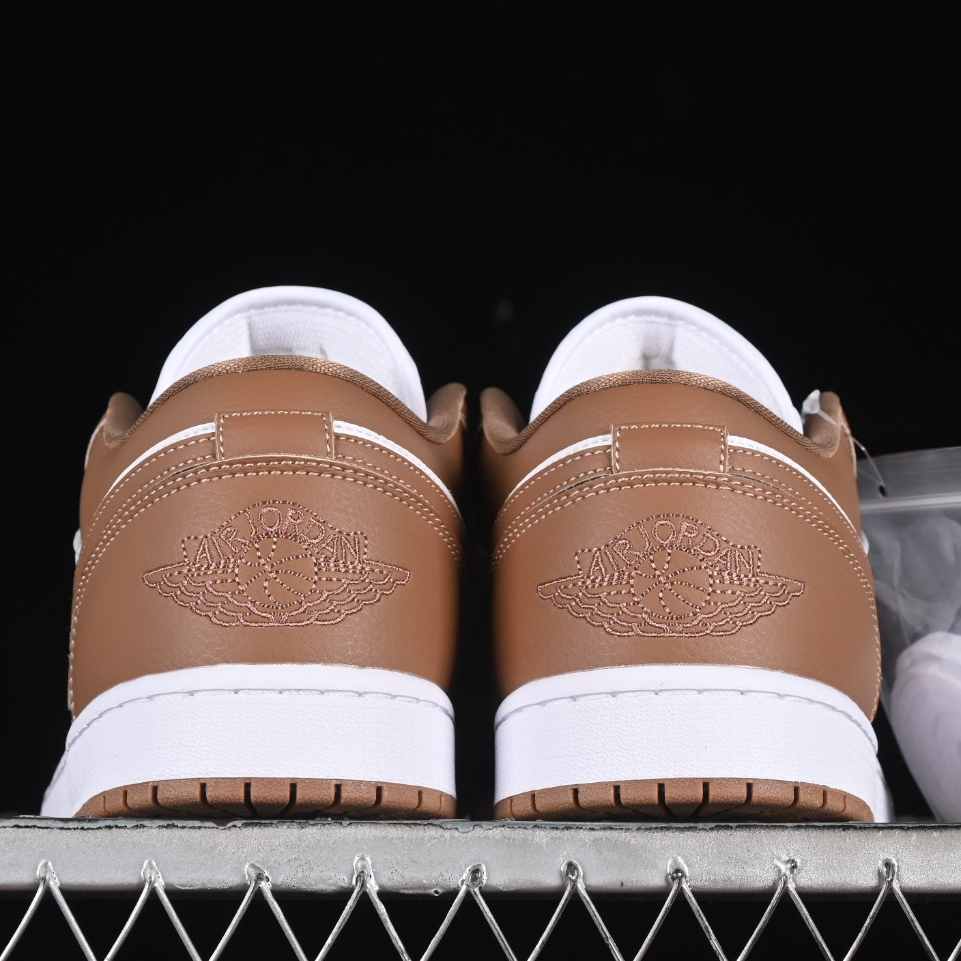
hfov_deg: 13.8
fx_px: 3958
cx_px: 496
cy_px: 426
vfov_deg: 13.8
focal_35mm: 126
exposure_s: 1/80
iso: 160
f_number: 7.1
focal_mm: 50
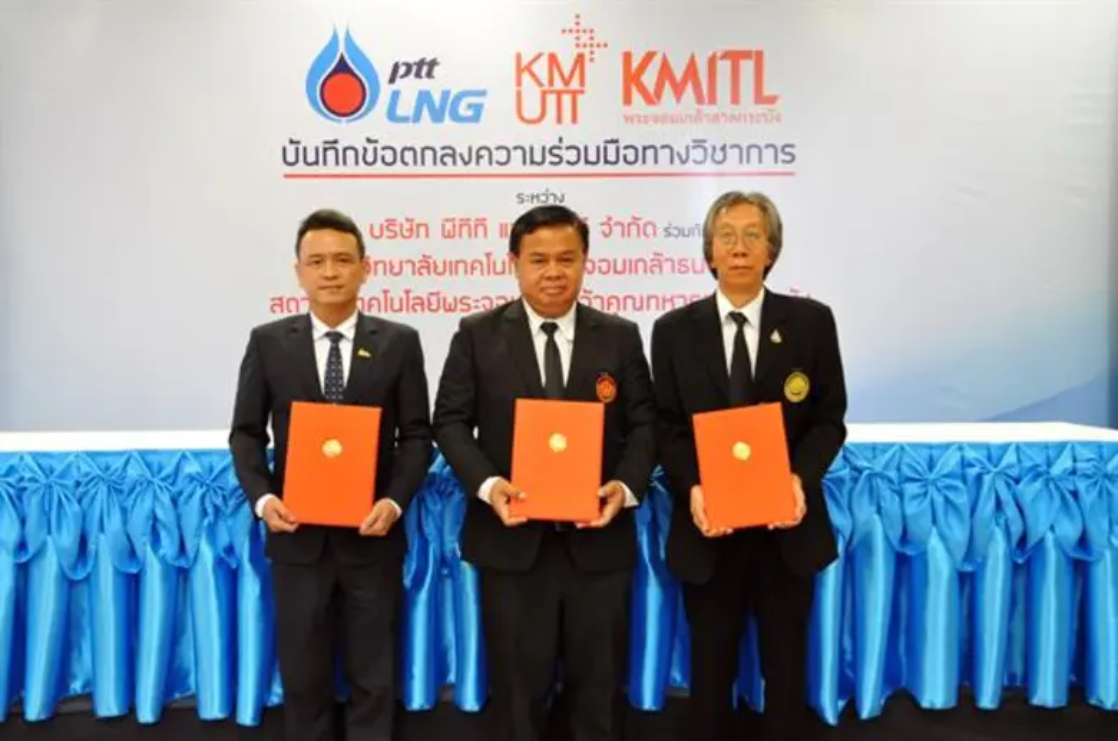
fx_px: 1441
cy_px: 370
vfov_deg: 28.8
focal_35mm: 46
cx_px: 559
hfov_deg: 42.4
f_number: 4.5
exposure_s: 1/80
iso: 2000
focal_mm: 31
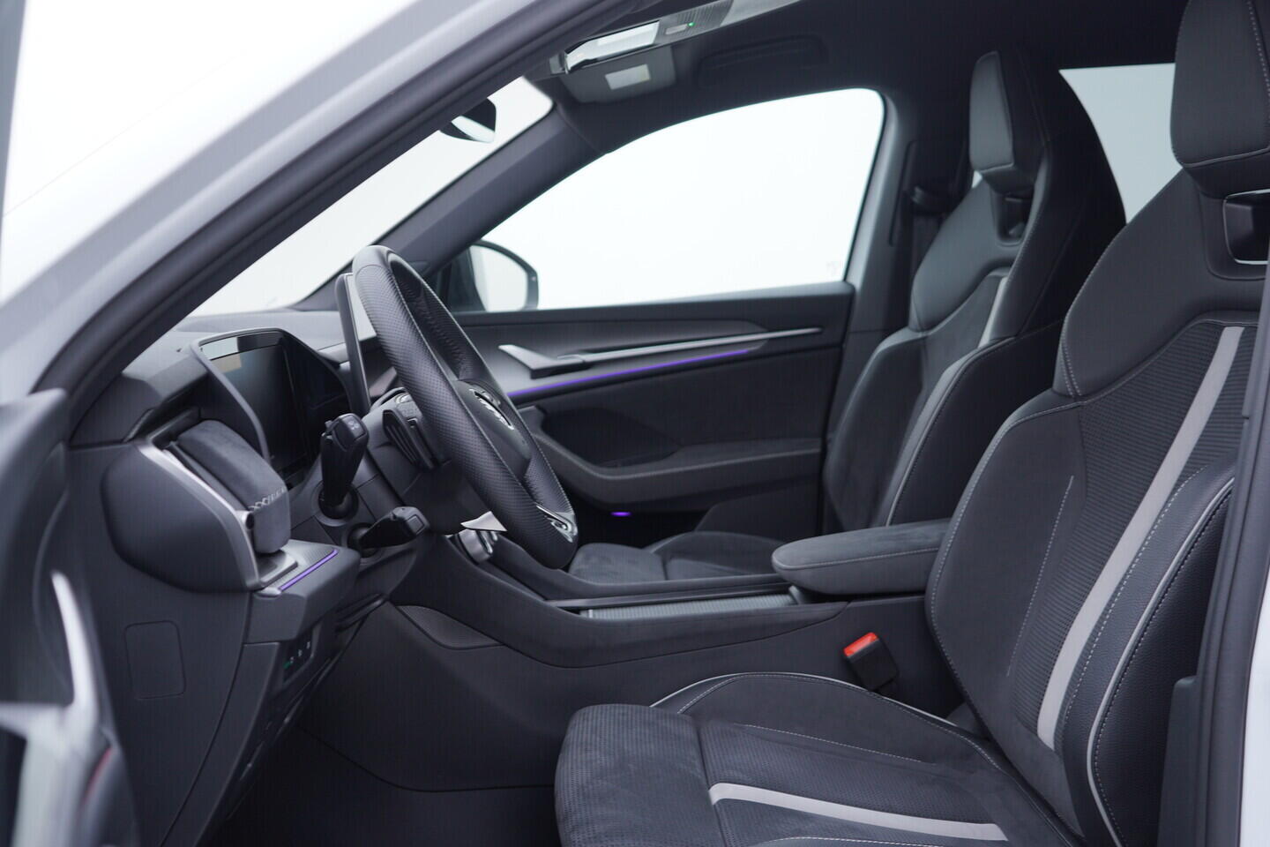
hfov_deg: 53.1
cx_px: 635
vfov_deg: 36.9
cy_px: 424
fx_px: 1270
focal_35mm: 36
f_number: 3.2
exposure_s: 1/50
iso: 125
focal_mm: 24
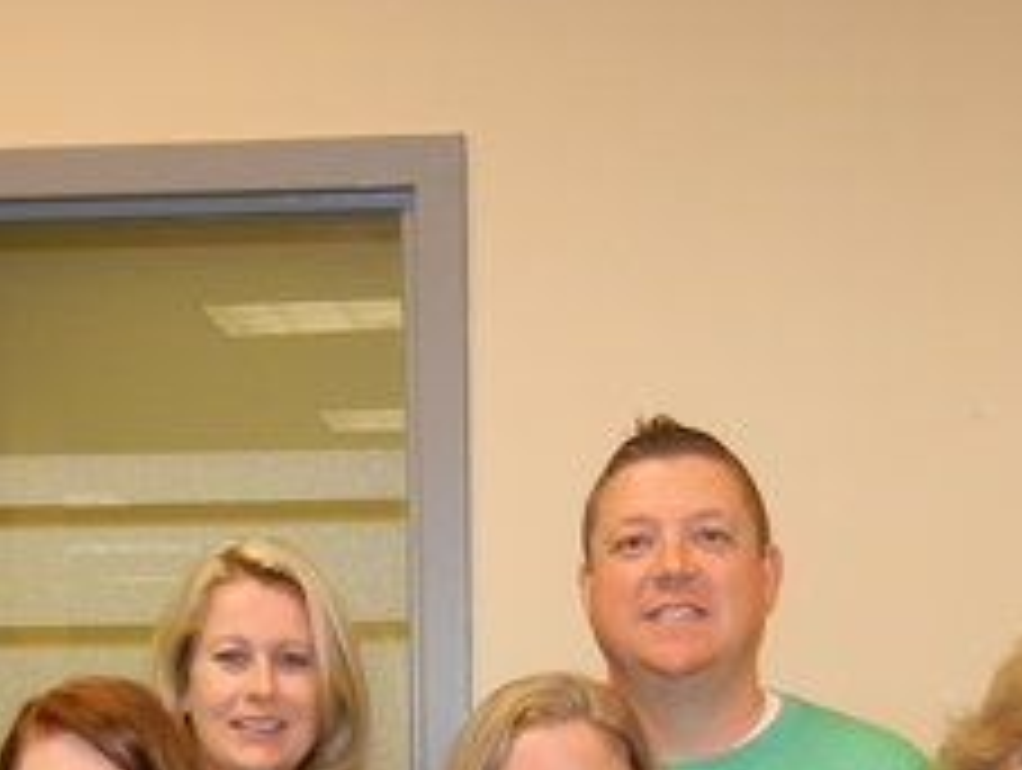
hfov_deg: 20.6
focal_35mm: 95
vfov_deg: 14.4
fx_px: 2809
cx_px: 459
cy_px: 1202
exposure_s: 1/30
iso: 234
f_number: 3.5
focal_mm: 5.4
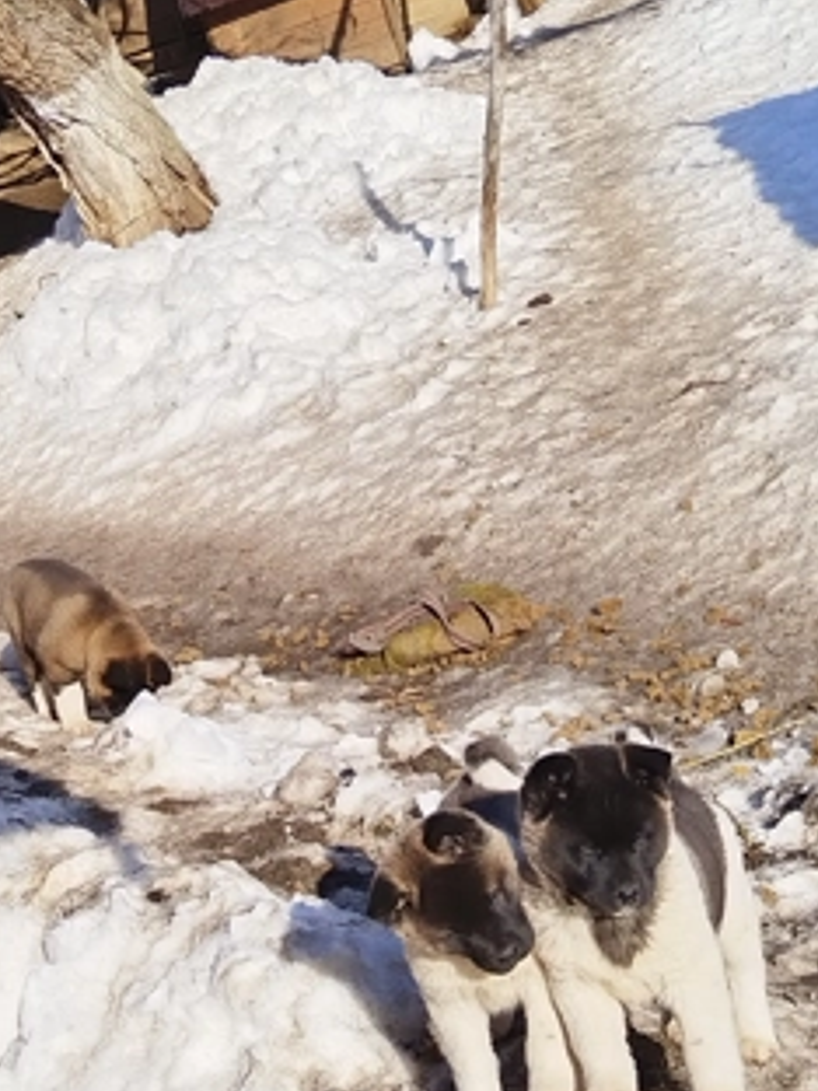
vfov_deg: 28.5
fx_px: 2143
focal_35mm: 68
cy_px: 682
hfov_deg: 21.6
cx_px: 343
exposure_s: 1/1617
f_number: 1.9
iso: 100
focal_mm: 4.95
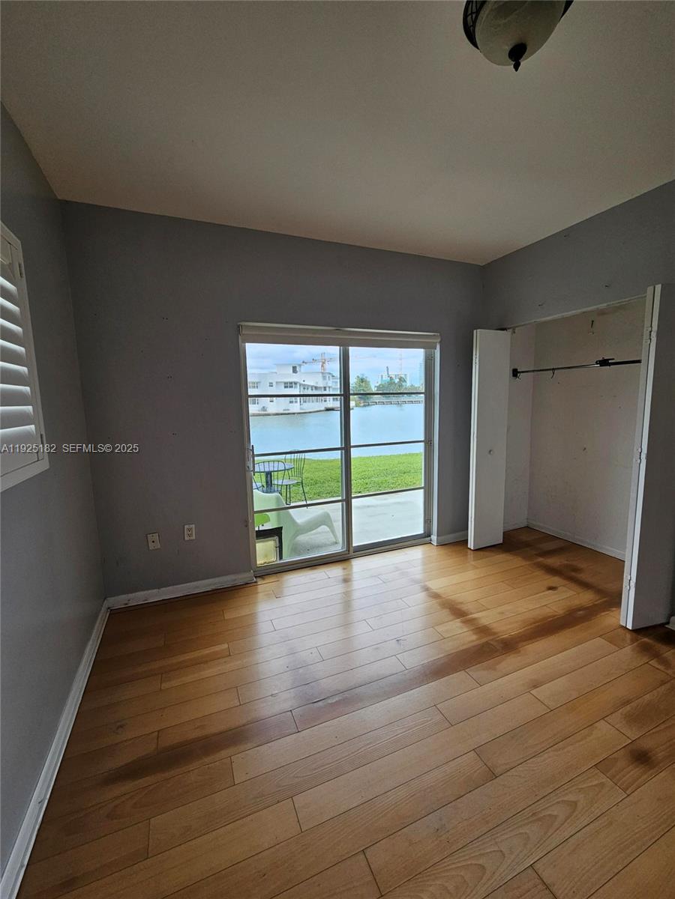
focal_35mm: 13
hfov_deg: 89.9
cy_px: 450
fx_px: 338
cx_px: 338
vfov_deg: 106.2
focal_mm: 2.2
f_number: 2.2
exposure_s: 1/359
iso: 125
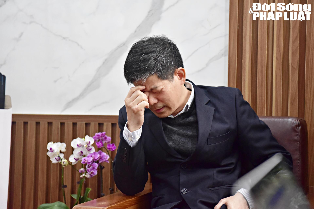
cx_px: 157
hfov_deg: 28.8
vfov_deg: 19.5
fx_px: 611
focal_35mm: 70
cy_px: 104
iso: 4500
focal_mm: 70
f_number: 3.5
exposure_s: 1/400
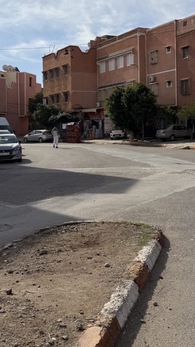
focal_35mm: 49
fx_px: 451
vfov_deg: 41.7
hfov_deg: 24.2
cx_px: 140
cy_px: 124
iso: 80
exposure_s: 1/7353
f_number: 1.78
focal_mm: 6.76
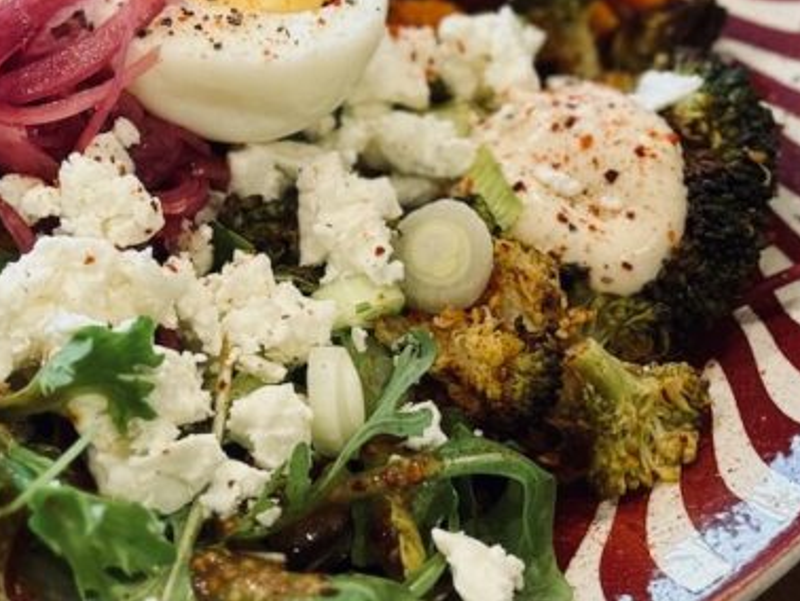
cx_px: 44
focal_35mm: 130
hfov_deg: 15.0
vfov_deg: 11.4
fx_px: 3006
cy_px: 129
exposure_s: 1/50
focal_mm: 6.76
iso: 80
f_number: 1.78
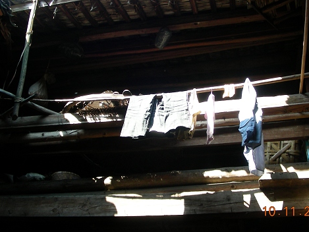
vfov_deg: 30.8
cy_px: 98
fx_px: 420
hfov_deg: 40.4
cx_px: 167
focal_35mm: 47
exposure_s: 1/53
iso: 50
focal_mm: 6.3
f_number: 3.5
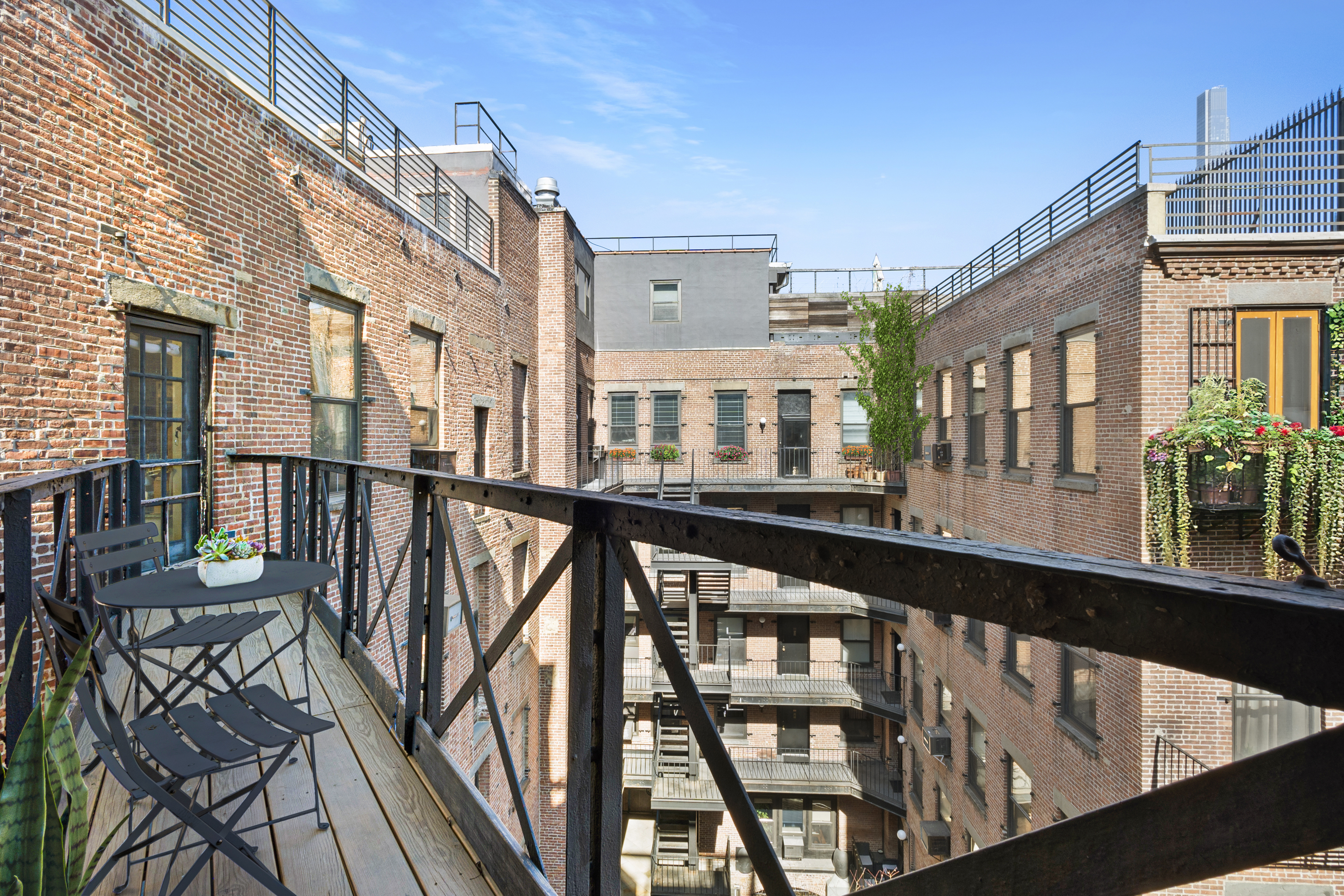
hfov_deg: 90.0
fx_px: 672
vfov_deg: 67.4
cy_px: 448
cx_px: 672
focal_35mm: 18
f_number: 11
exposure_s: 1/25
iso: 400
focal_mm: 12
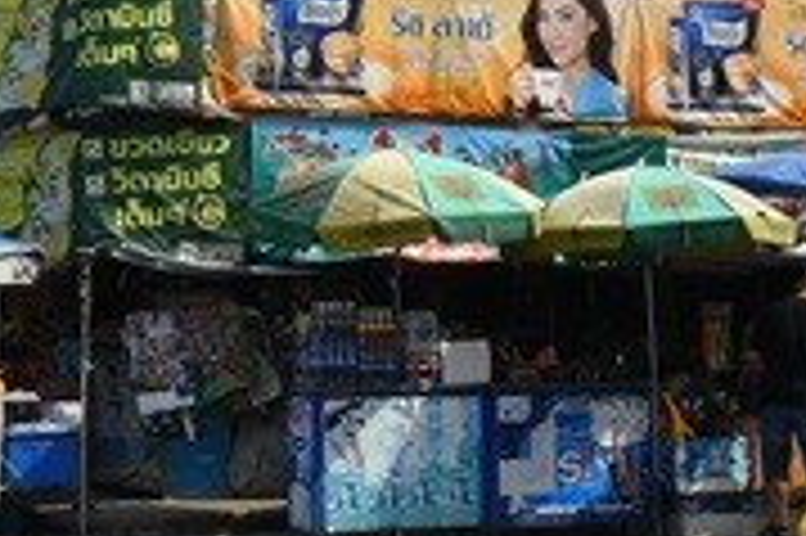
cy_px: 61
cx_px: 198
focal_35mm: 135
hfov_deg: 15.1
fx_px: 3019
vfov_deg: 10.1
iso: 250
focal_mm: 23
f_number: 8
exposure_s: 1/500
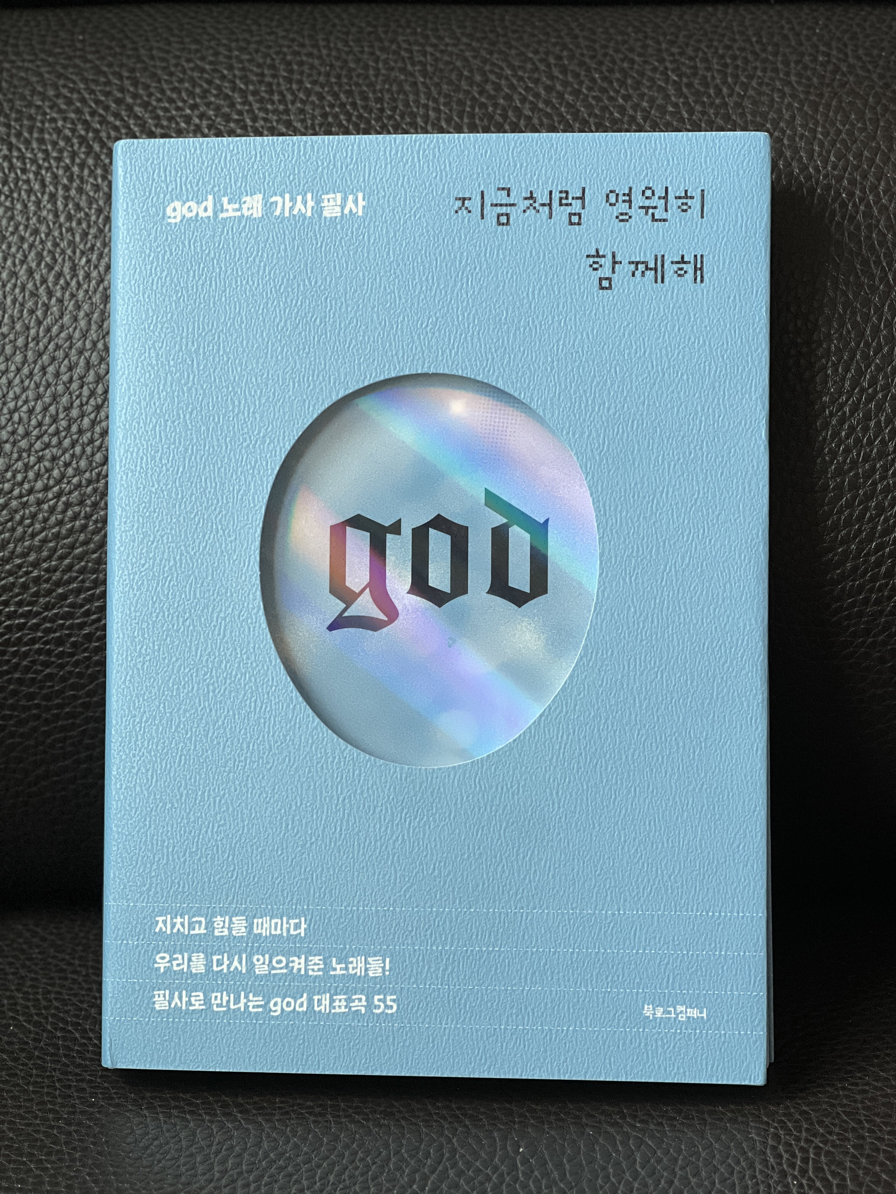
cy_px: 597
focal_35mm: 77
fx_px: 2657
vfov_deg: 25.3
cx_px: 448
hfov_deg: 19.1
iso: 250
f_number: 2.8
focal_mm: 9
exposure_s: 1/106
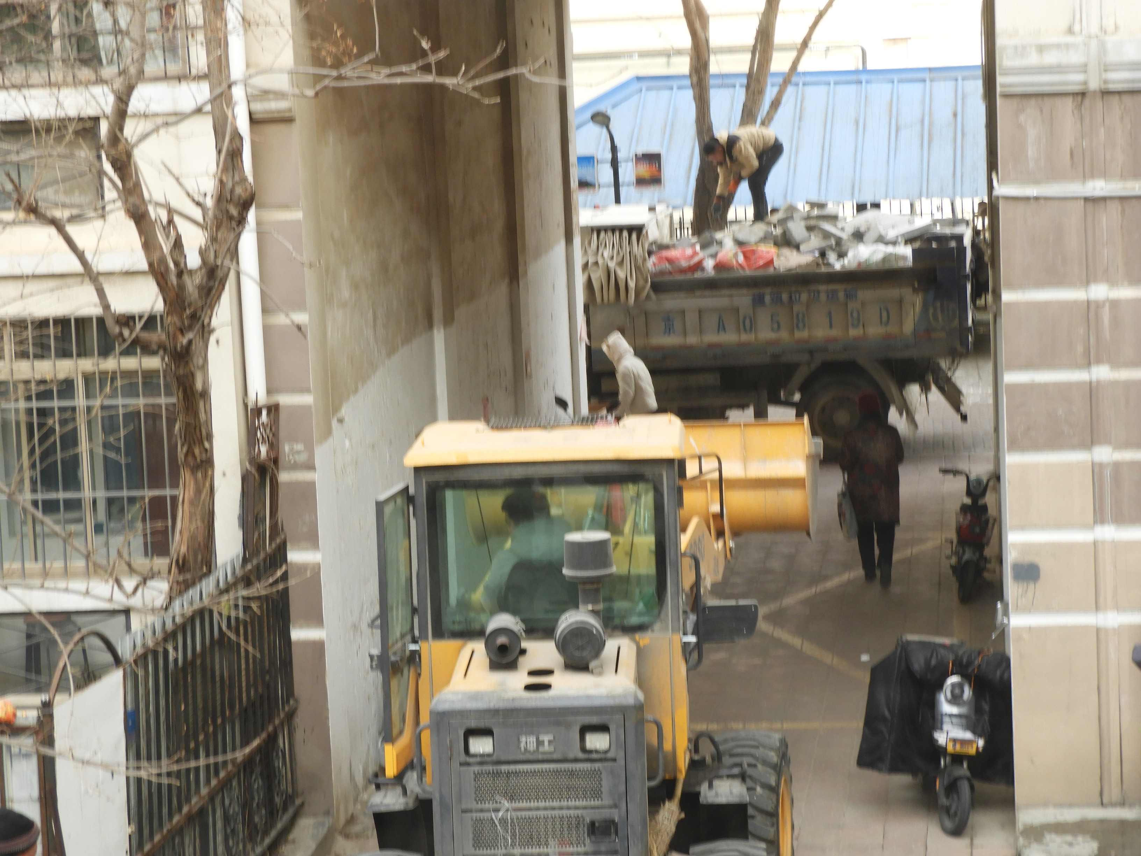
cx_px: 570
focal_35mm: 105
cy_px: 428
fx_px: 3461
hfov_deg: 18.7
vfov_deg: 14.1
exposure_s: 1/80
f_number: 4.8
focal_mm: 18.8
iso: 100
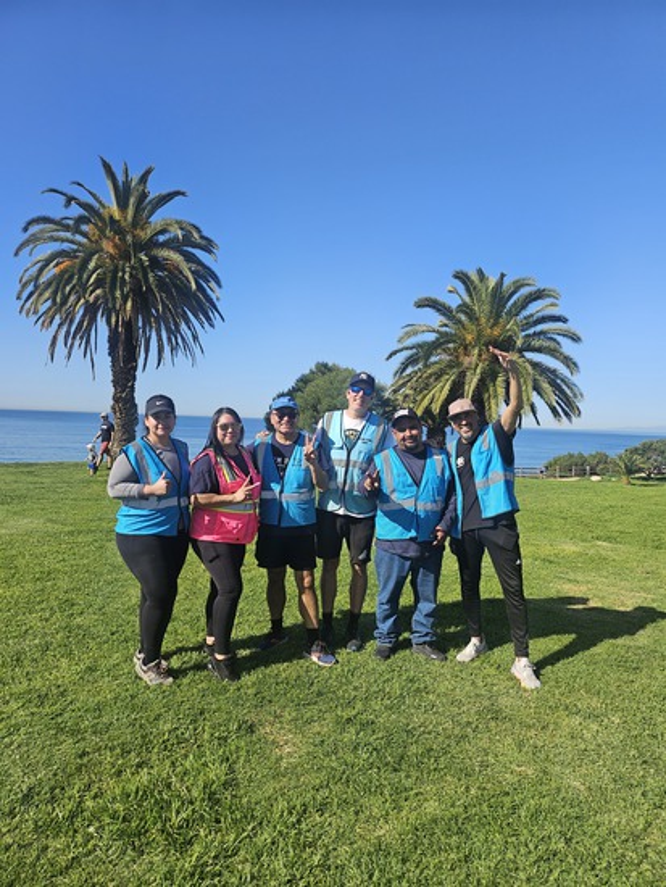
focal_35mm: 24
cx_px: 333
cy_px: 444
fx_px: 615
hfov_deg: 56.9
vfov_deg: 71.6
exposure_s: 1/2985
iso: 50
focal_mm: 5
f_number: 1.8
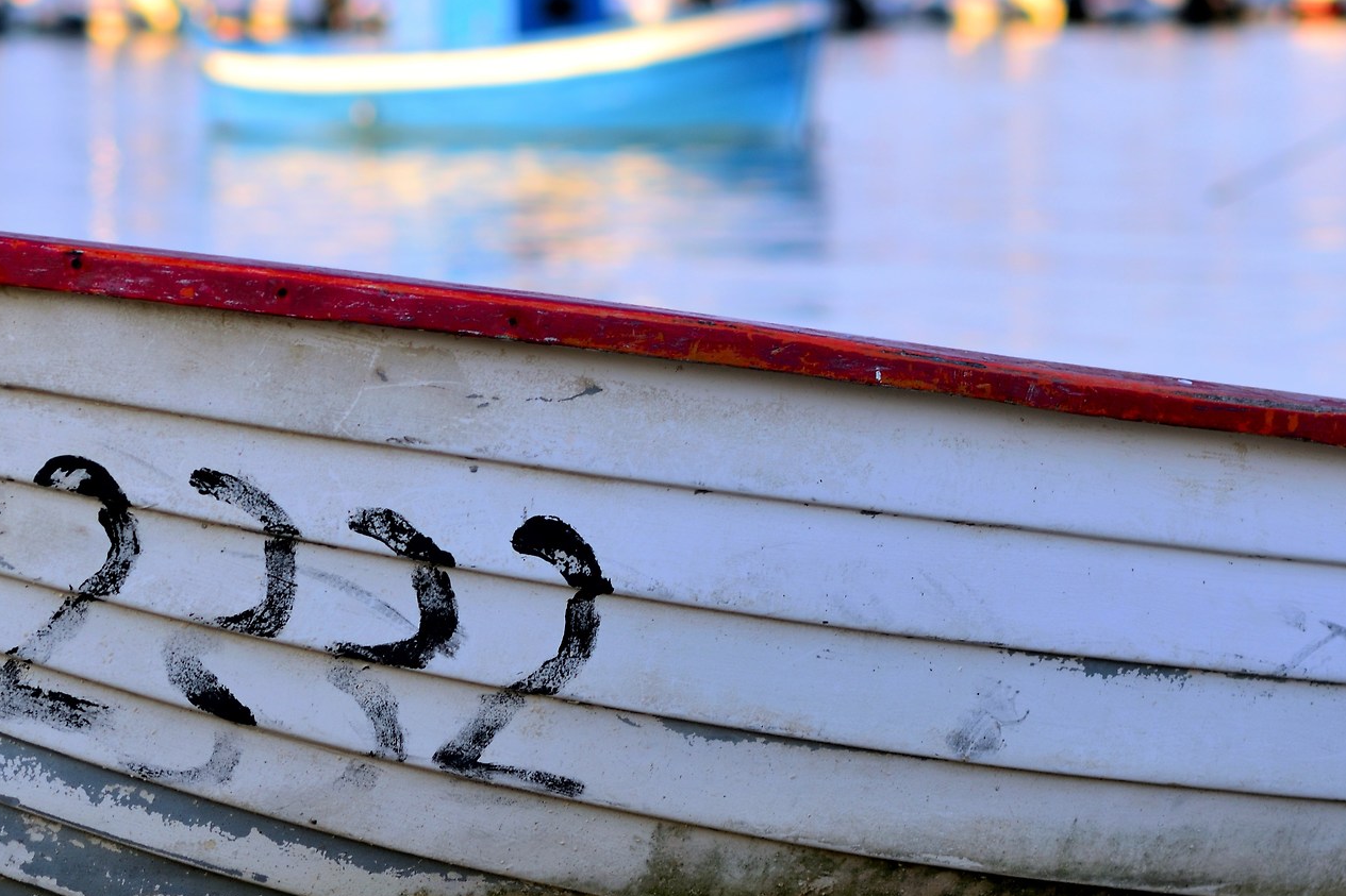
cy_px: 372
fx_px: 9044
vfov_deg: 5.7
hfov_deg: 8.5
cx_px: 323
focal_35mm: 242
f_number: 3.5
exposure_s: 1/250
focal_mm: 85
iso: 100
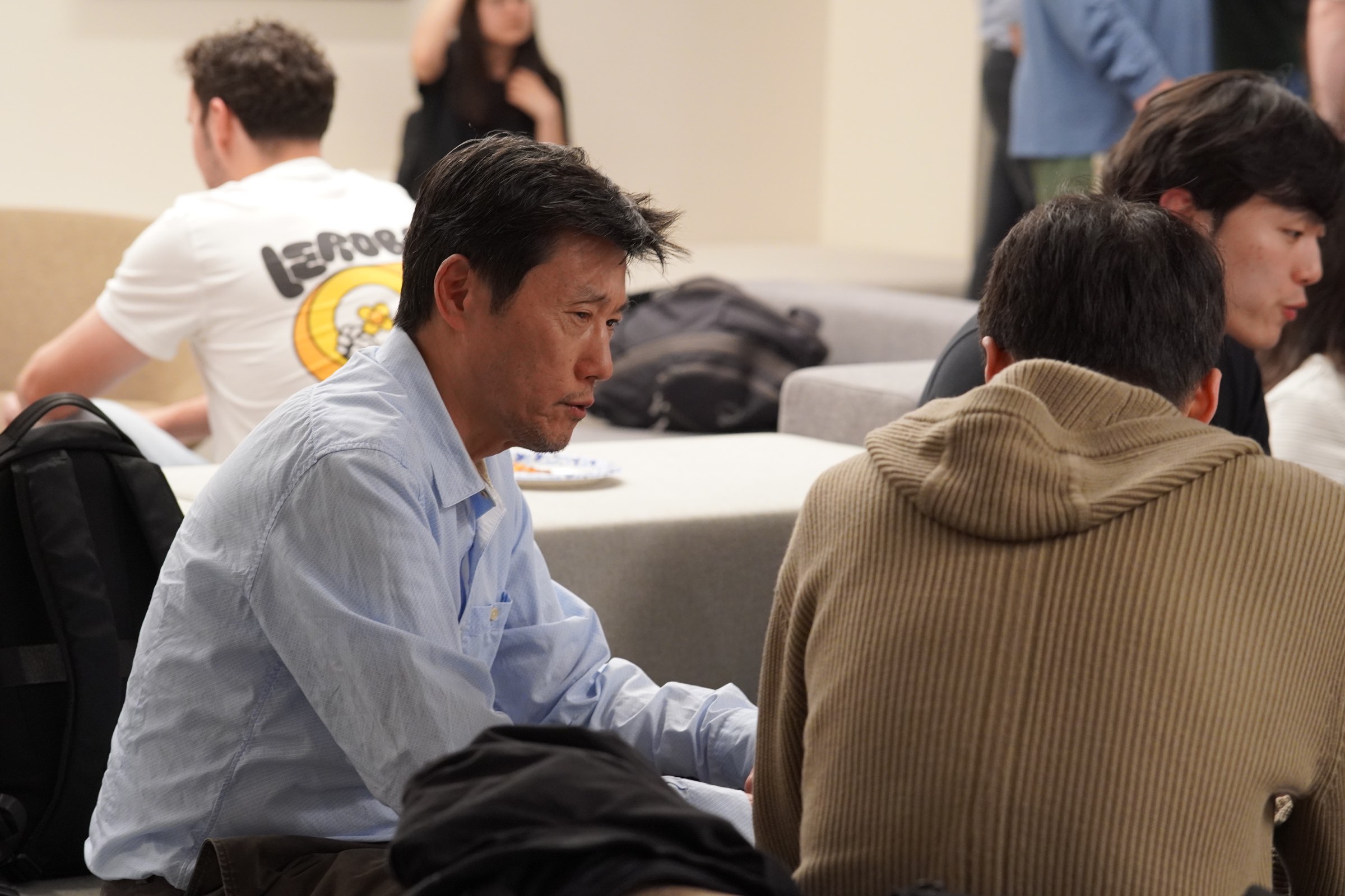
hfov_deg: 18.2
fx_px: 4203
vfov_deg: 12.2
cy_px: 448
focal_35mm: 112
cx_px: 672
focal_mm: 75
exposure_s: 1/160
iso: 1600
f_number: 4
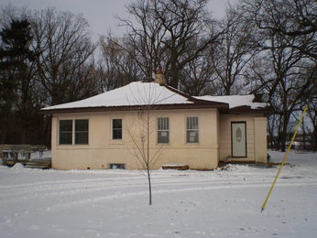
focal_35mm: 36
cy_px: 119
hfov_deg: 51.3
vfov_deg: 39.7
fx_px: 330
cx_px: 158
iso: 64
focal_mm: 6.3
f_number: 4.6
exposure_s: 1/1250
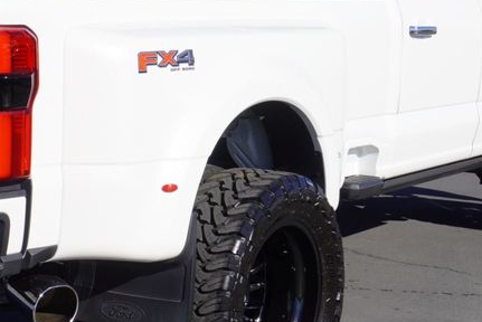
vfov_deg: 14.2
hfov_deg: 21.0
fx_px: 1289
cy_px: 171
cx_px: 107
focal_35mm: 96
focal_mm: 27
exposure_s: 1/160
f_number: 11
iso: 100
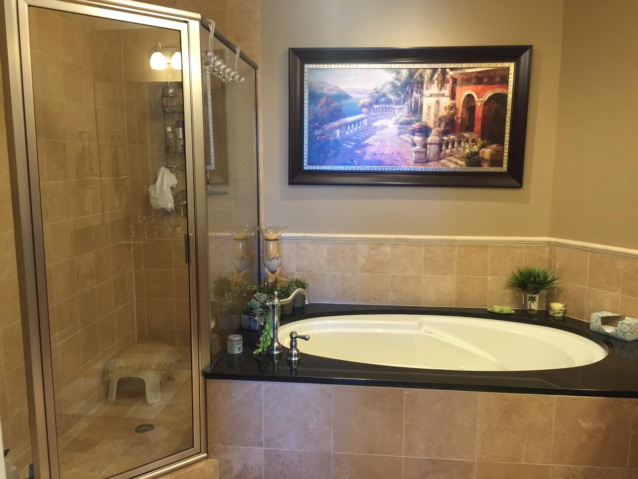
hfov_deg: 61.7
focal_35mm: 29
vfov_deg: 48.2
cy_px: 240
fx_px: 534
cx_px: 319
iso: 50
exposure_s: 1/15
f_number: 2.2
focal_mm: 4.15
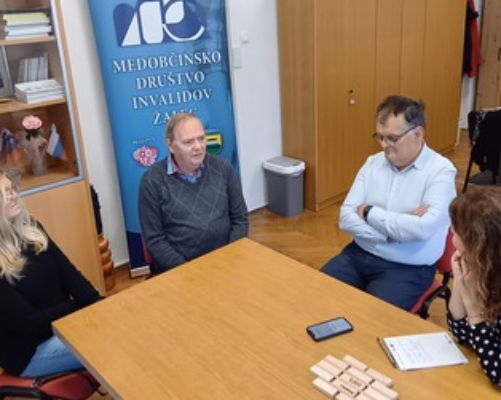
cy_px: 171
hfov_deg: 51.5
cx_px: 273
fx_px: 519
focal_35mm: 35
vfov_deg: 42.1
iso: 400
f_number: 1.8
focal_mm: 4.65
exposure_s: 1/50
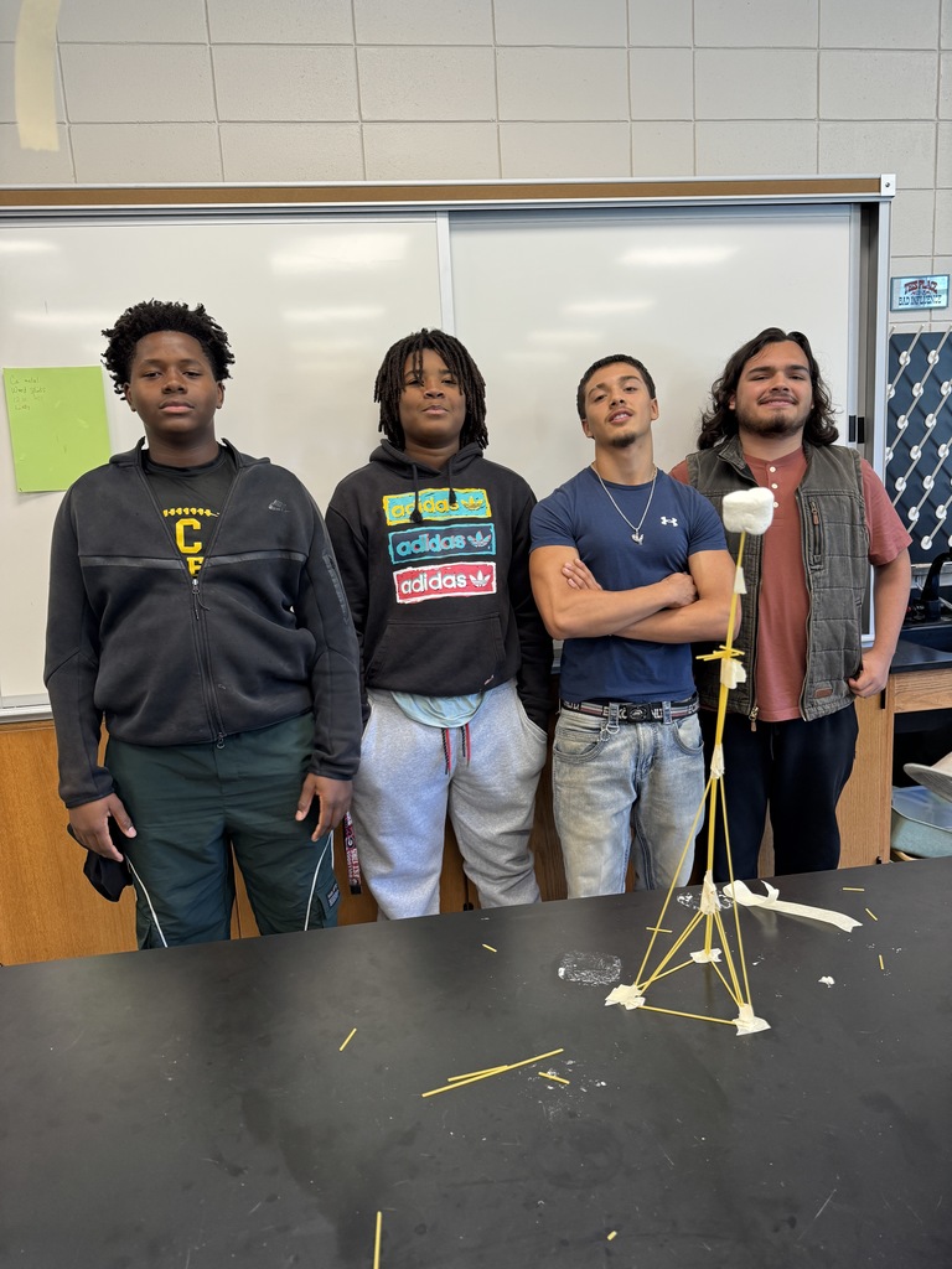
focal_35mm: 24
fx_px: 880
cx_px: 476
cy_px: 634
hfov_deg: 56.8
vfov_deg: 71.6
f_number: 1.78
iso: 160
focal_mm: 6.76
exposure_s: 1/60
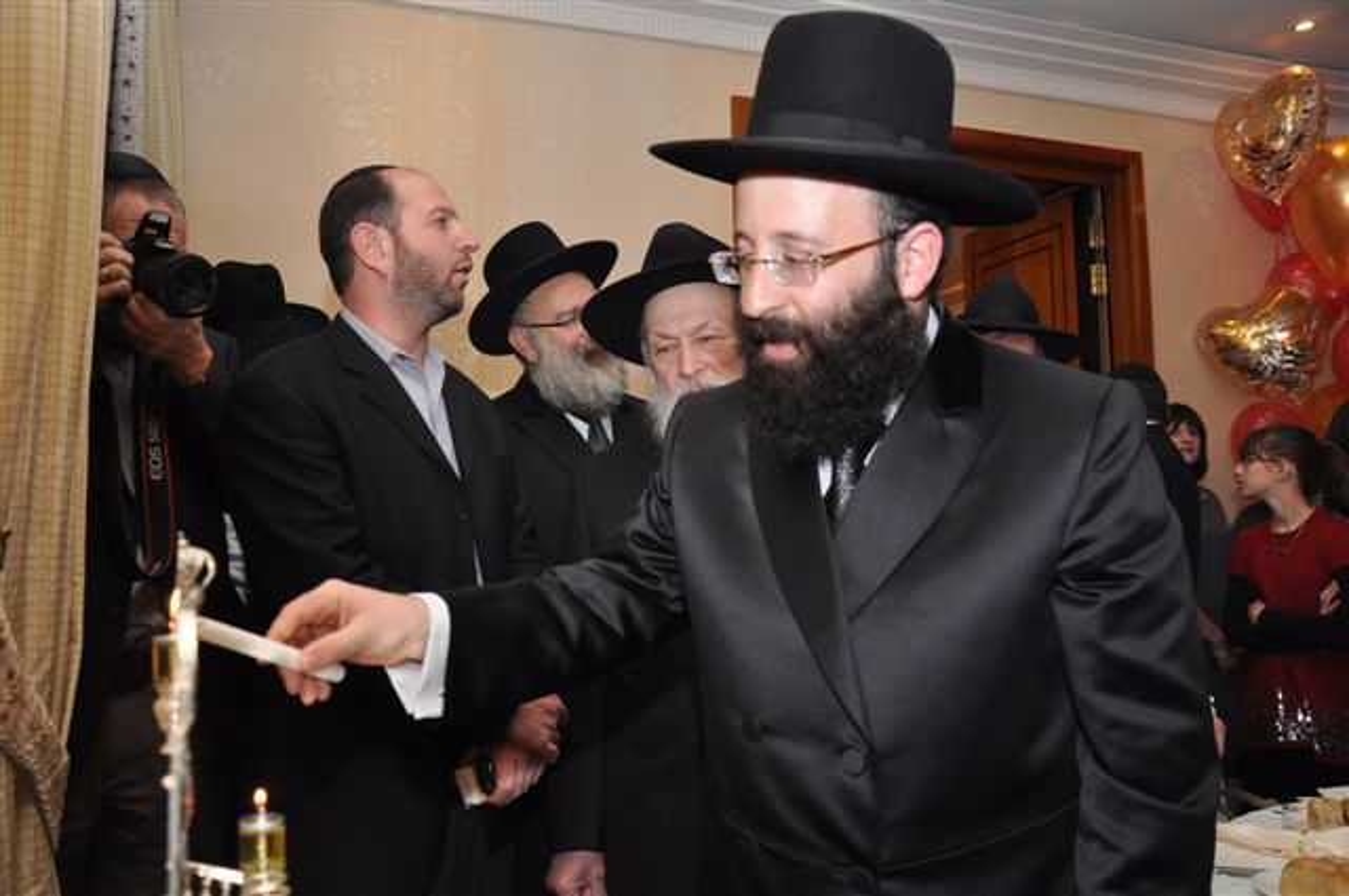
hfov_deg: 59.6
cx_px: 674
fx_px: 1179
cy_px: 448
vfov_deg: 41.6
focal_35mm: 32
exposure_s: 1/60
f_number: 4
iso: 500
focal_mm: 21
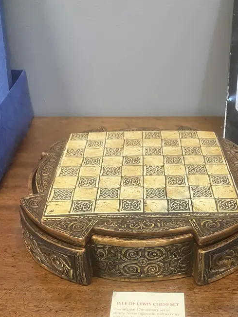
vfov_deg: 41.8
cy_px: 234
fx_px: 403
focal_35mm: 44
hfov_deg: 32.7
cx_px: 151
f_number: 1.8
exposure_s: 1/50
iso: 250
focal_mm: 3.99
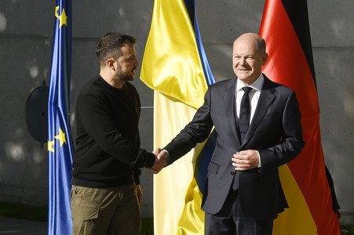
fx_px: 1326
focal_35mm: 135
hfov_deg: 15.2
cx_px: 177
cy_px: 118
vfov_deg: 10.1
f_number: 22
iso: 1600
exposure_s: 1/800
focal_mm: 135
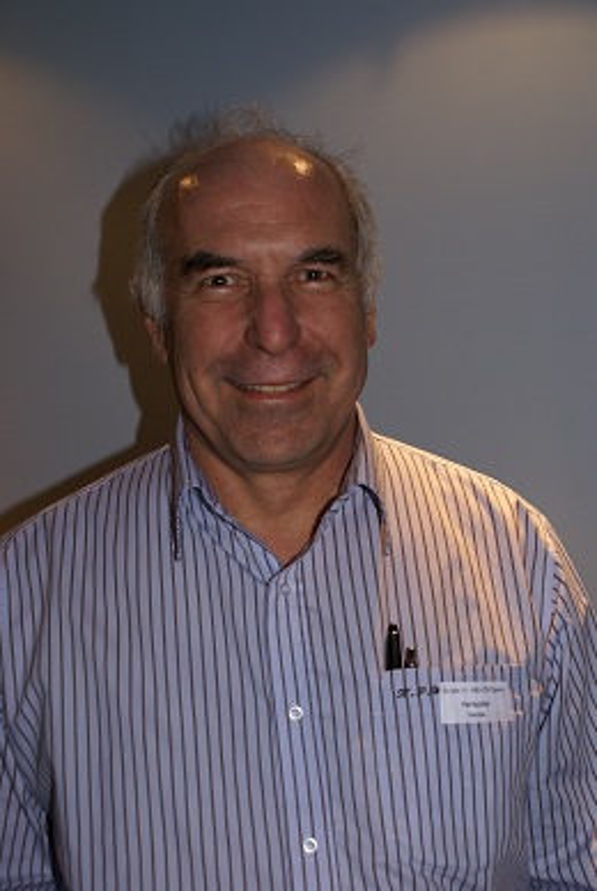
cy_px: 446
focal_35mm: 52
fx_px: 1301
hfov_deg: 25.8
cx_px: 298
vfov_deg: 37.8
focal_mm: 35
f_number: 5.6
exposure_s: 1/60
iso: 400
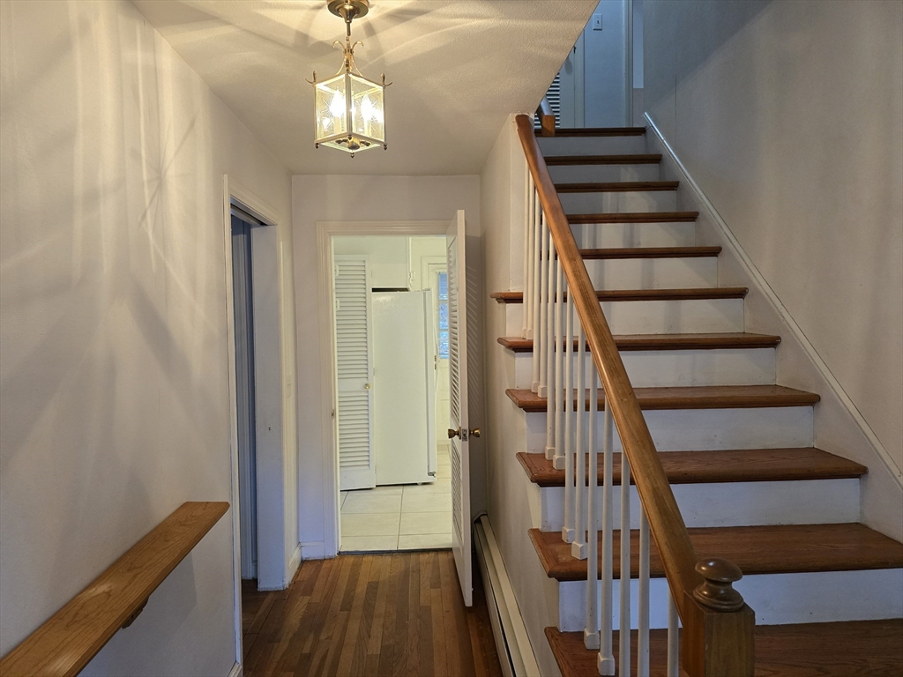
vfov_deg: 58.9
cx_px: 452
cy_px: 338
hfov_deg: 73.9
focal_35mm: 23
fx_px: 600
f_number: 1.7
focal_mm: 6.3
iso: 500
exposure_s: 1/120
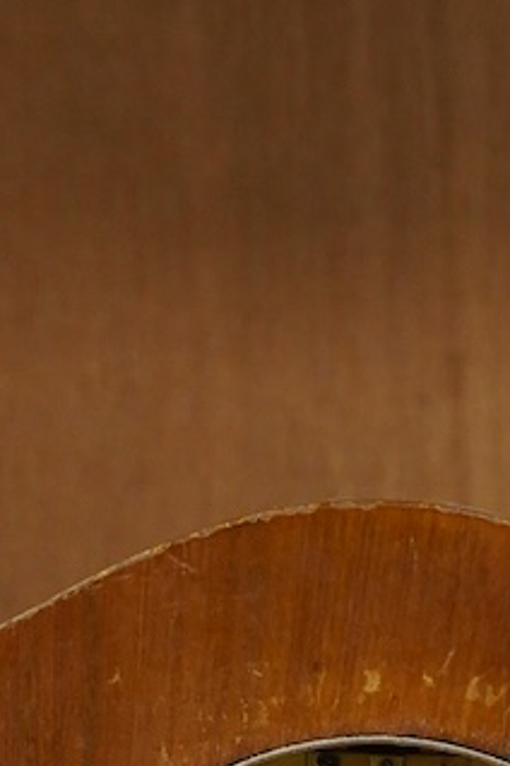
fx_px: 3378
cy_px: 1338
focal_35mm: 159
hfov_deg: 8.6
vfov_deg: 12.0
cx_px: 438
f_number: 6.3
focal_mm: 30
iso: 2500
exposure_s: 1/125
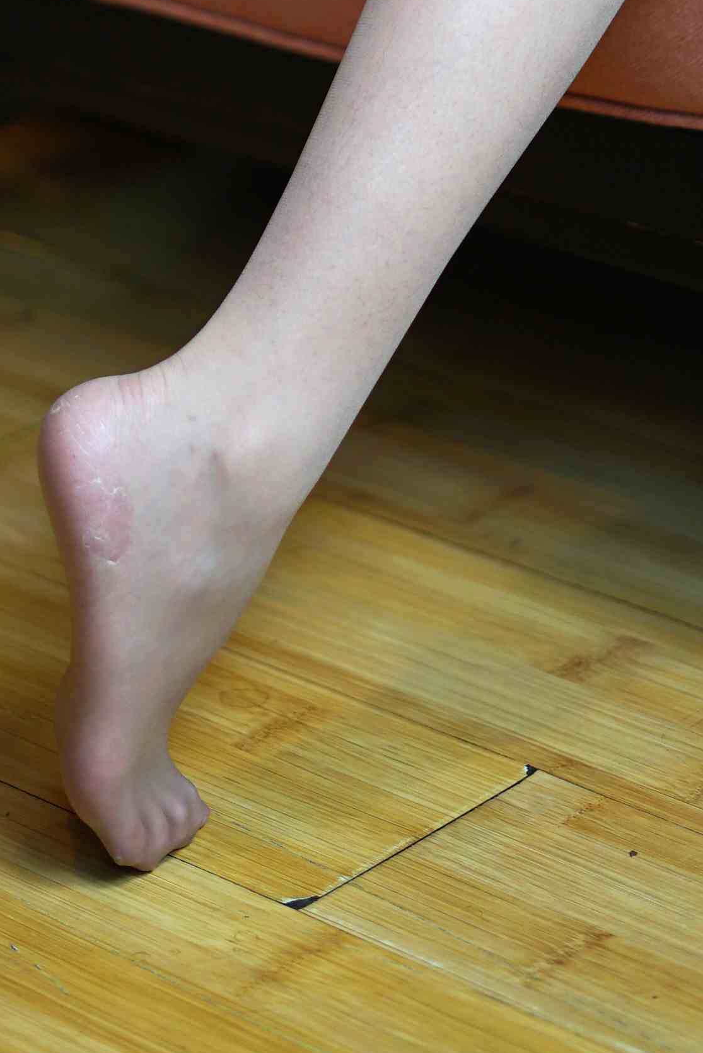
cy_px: -206
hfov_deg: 10.8
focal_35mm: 127
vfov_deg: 15.5
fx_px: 3714
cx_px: 428
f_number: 1.8
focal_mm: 50
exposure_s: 1/320
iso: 125
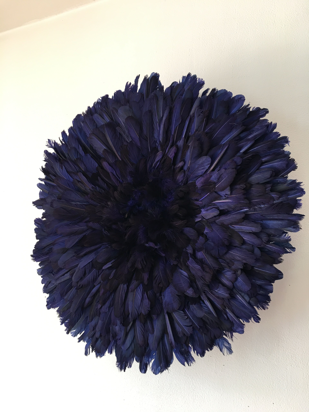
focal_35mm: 29
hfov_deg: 48.2
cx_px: 154
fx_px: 345
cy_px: 206
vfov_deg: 61.7
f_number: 2.2
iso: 40
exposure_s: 1/33
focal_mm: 4.15
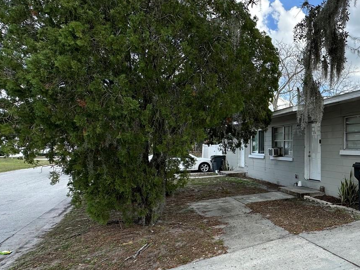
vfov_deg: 53.0
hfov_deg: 58.8
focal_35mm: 26
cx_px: 315
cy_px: 148
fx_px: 270
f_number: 2.2
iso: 40
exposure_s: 1/537
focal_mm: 2.22
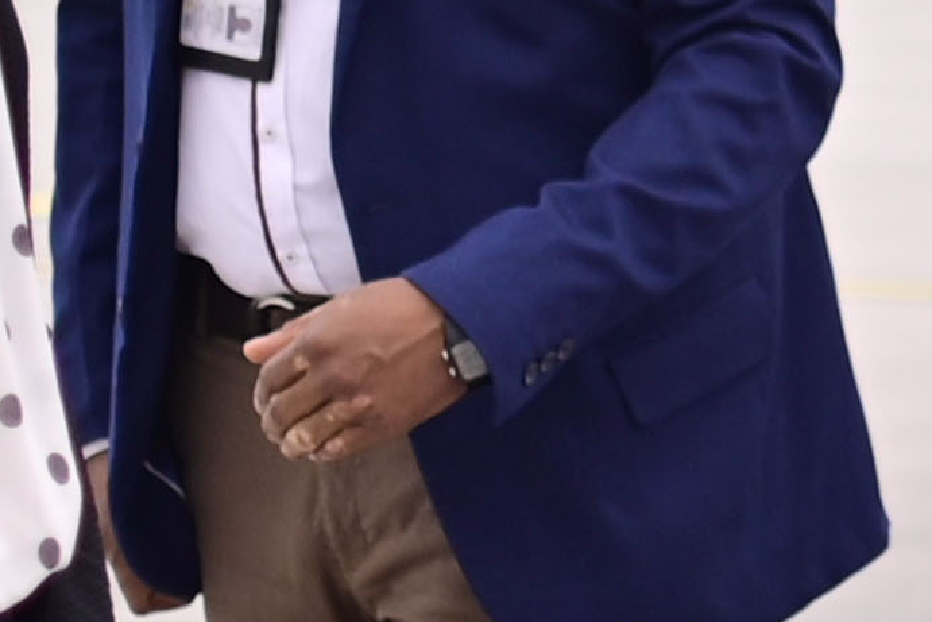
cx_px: 1682
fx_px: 7664
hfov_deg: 6.8
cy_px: 127
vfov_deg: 4.6
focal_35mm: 296
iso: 160
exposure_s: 1/1600
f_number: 1.8
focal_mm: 35
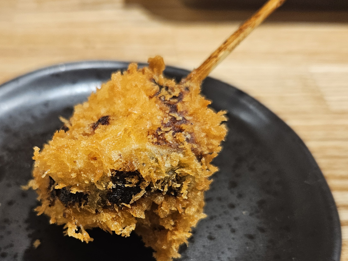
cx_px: 174
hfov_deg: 73.9
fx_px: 231
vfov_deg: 58.9
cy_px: 130
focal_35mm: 23
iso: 250
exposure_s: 1/101
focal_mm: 5.4
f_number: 1.8
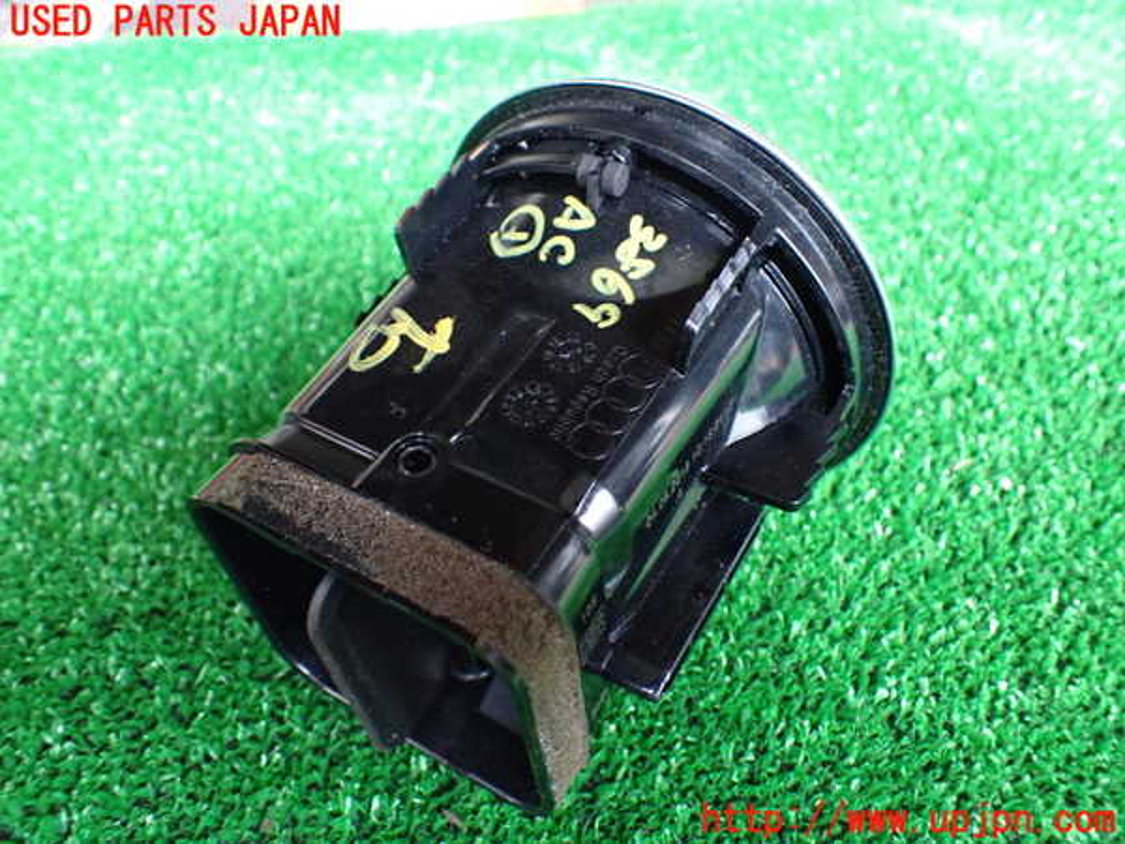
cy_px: 422
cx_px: 562
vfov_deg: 46.8
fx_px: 975
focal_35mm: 30
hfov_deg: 60.0
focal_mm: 5.4
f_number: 2.3
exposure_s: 1/50
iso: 800
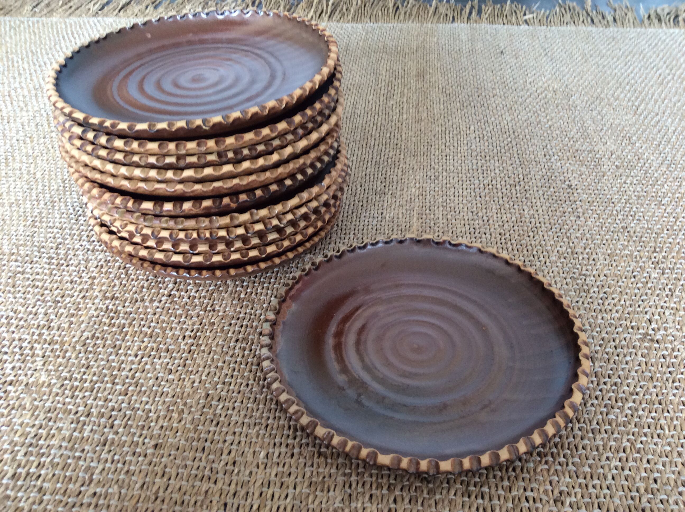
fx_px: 632
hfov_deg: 56.9
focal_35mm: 32
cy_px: 256
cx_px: 342
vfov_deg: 44.1
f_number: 2.4
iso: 80
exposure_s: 1/25
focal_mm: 3.3
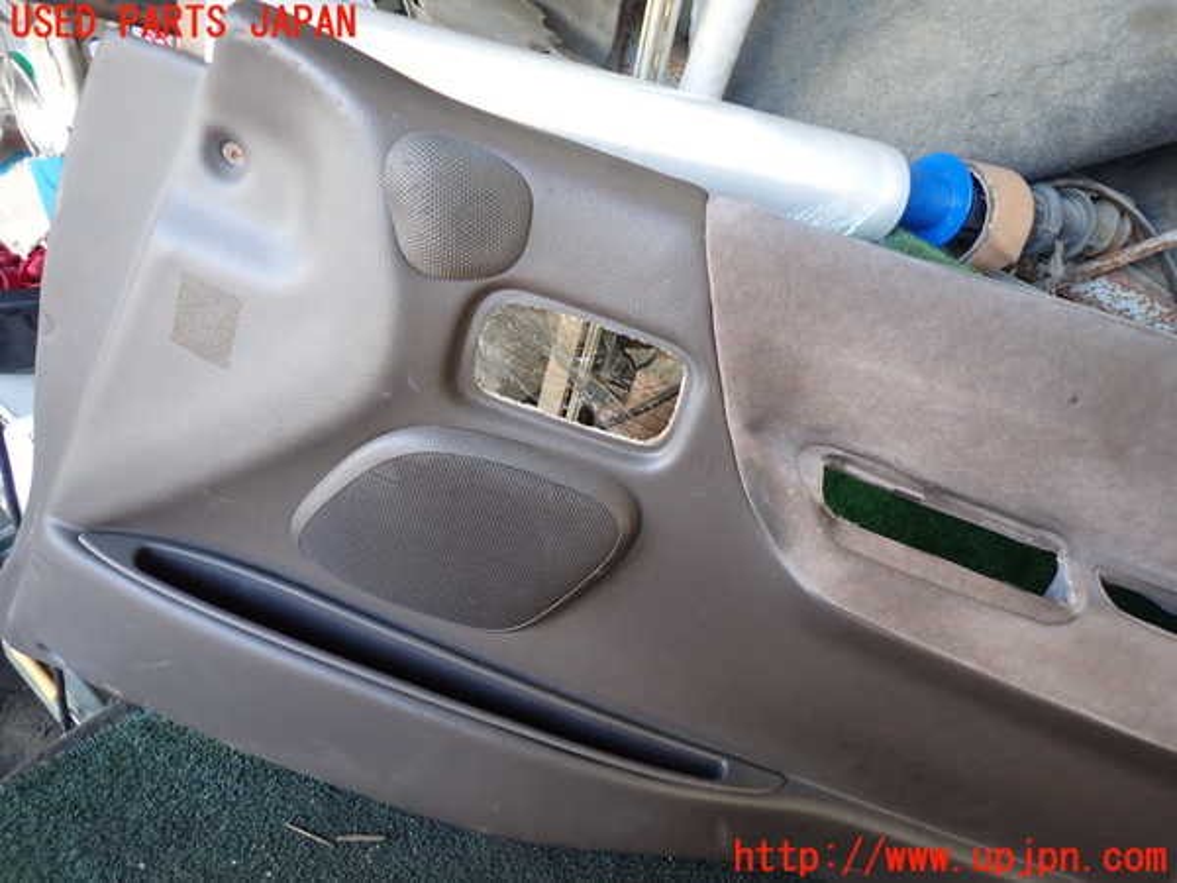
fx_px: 850
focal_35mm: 25
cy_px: 442
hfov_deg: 69.4
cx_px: 588
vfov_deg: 54.9
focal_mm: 4.5
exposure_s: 1/40
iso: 200
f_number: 2
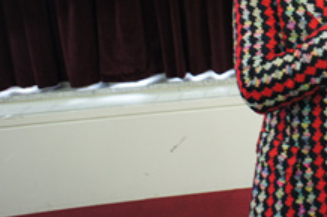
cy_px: 22
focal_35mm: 55
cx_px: 364
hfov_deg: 31.8
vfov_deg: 23.9
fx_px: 499
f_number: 2.8
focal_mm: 16
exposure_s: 1/30
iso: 400
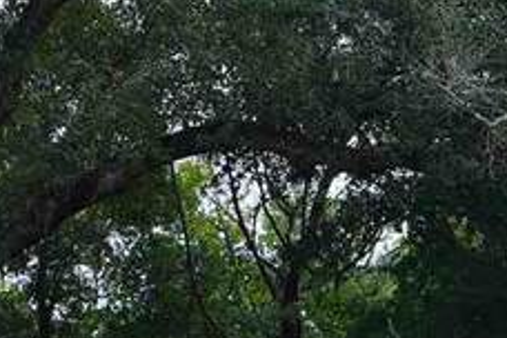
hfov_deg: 11.3
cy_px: 539
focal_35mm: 180
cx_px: -9
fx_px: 2535
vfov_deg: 7.5
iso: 100
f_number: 5.6
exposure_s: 1/80
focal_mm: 32
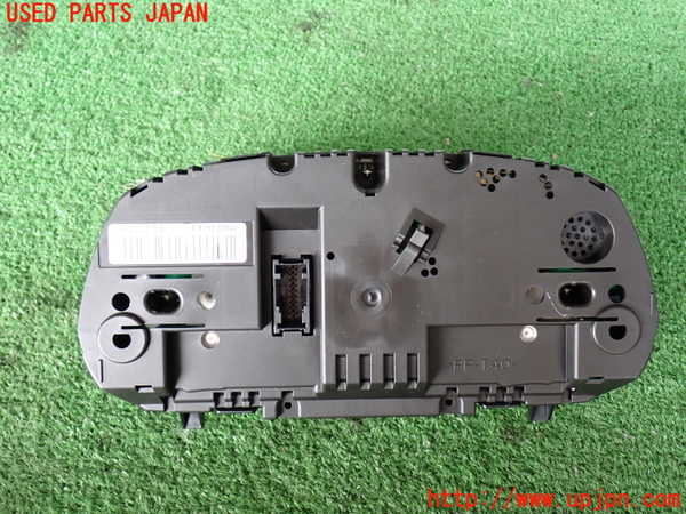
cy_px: 257
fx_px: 713
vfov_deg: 39.7
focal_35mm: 36
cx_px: 343
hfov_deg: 51.4
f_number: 2.5
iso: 200
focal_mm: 6.37
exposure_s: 1/40
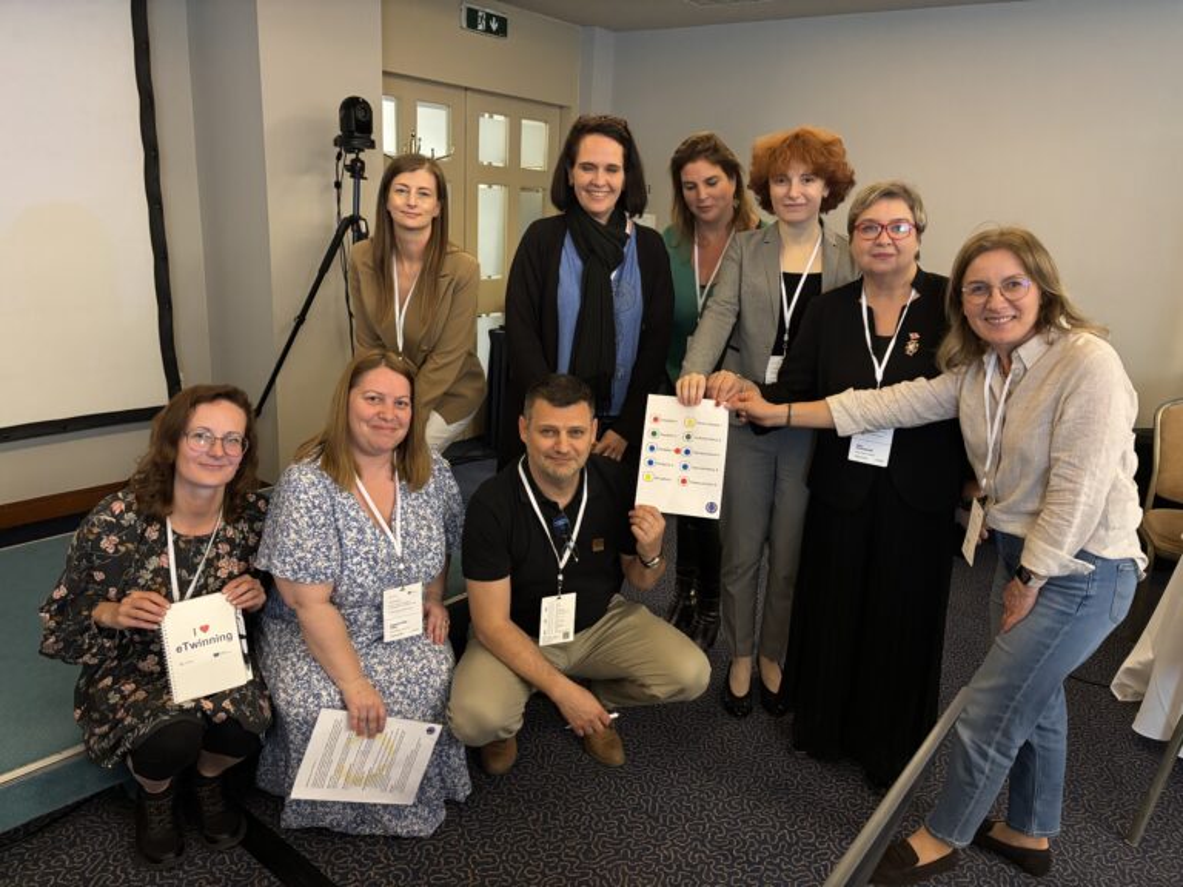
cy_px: 444
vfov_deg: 53.1
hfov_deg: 67.3
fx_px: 889
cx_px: 592
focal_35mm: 26
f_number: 1.6
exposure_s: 1/50
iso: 500
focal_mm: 5.96
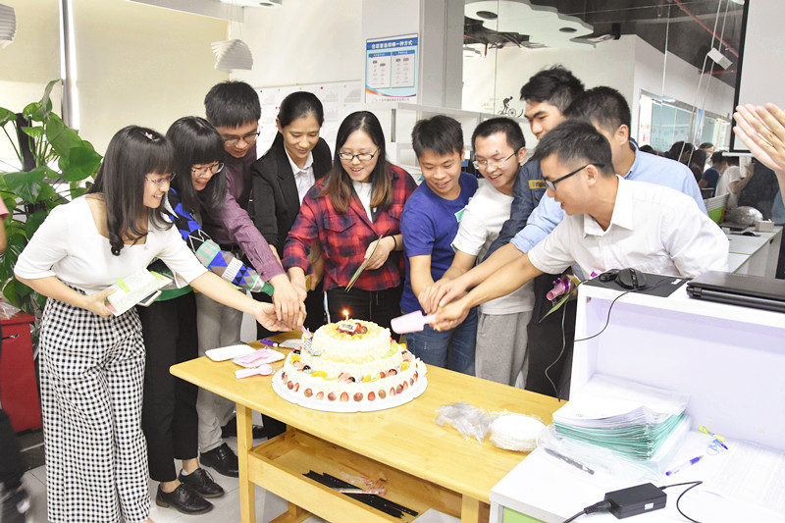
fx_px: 589
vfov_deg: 47.9
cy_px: 262
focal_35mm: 27
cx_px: 392
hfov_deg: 67.4
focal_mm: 18
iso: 2200
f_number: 7.1
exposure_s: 1/30
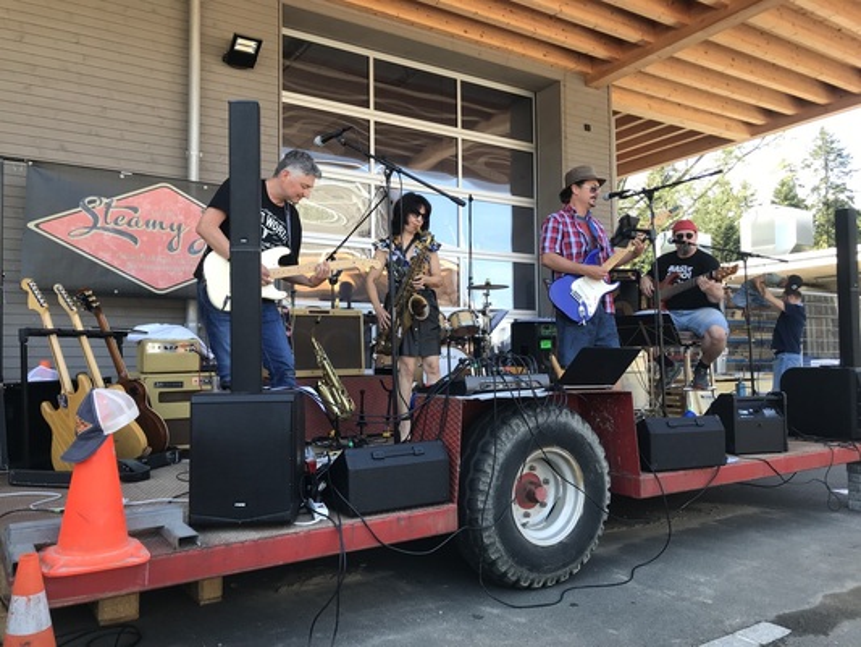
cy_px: 324
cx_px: 430
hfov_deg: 63.4
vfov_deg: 49.8
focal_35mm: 28
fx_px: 697
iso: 20
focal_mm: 3.99
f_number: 1.8
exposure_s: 1/167
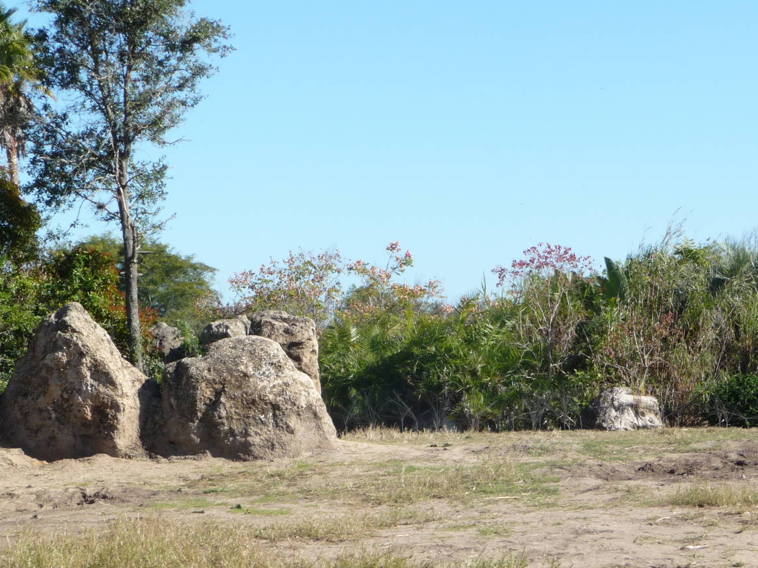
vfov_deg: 11.2
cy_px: 336
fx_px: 2890
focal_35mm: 132
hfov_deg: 14.9
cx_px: 438
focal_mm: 16.3
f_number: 4.7
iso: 125
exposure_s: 1/500
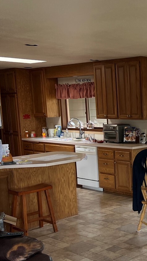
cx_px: 199
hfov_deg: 20.1
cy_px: 155
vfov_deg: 38.4
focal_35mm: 54
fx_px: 374
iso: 125
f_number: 1.5
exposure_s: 1/121
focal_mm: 5.7
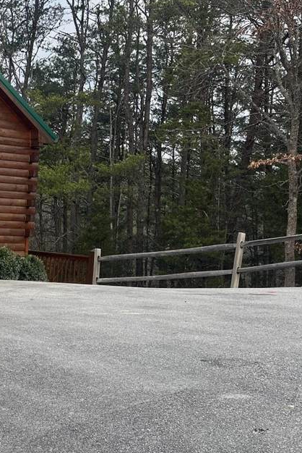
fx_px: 641
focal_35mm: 51
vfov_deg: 38.9
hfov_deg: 22.1
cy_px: 229
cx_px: -145
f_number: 1.78
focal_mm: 6.86
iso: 80
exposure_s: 1/850
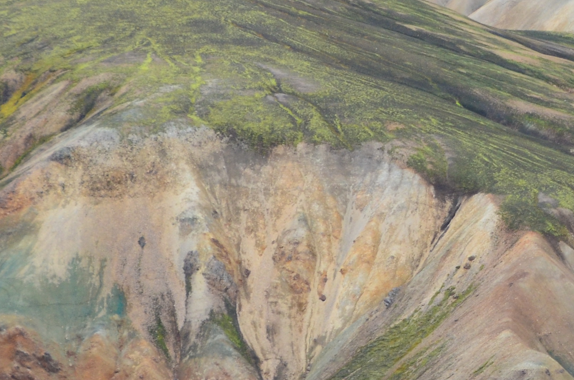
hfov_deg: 8.8
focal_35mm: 228
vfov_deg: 6.0
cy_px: 346
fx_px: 3628
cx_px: 833
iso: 560
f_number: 8
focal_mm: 50
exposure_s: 1/60
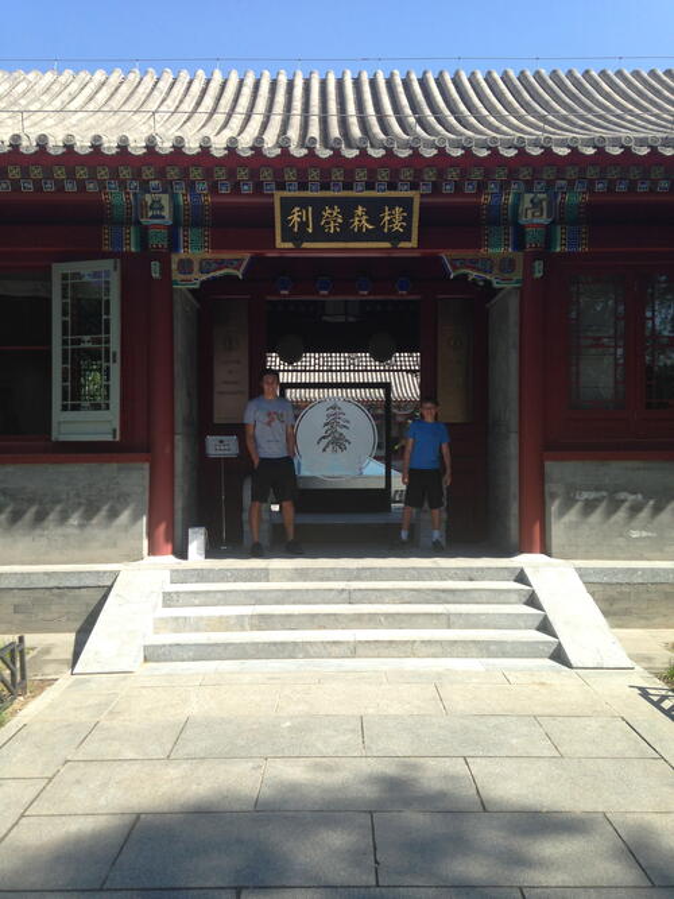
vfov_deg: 55.4
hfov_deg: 42.9
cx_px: 337
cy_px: 450
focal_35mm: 33
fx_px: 857
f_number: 2.4
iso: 50
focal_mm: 4.12
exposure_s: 1/753
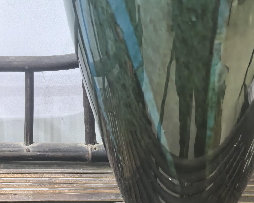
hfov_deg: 26.8
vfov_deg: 21.5
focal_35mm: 71
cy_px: 90
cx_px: 128
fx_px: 534
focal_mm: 6.98
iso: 1000
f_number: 2
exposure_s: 1/167
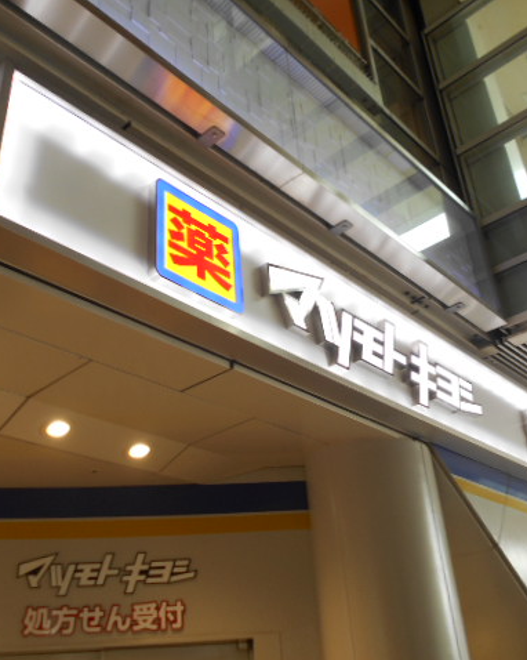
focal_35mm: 34
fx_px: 663
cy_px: 330
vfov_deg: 52.9
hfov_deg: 43.3
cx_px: 247
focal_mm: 4.6
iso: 80
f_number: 3.2
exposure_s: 1/40
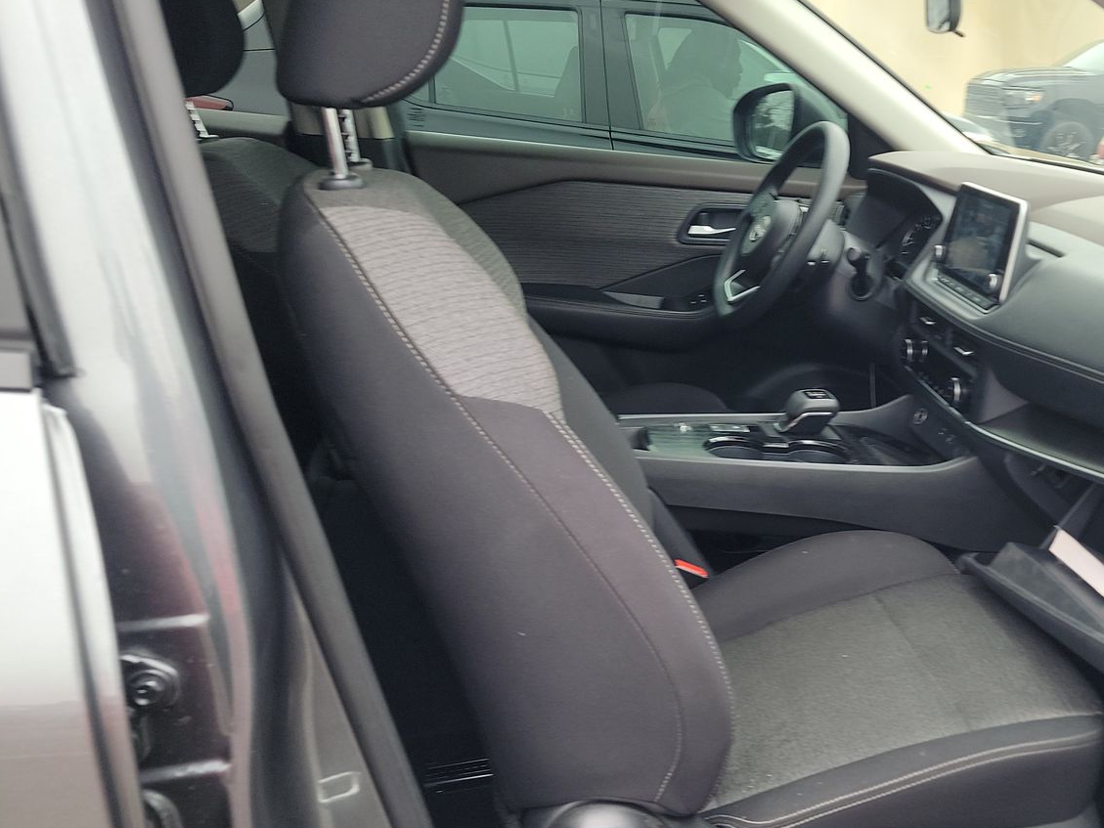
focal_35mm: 34
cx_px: 742
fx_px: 1084
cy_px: 473
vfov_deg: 41.7
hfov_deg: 52.8
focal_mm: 6.7
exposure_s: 1/119
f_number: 1.8
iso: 95
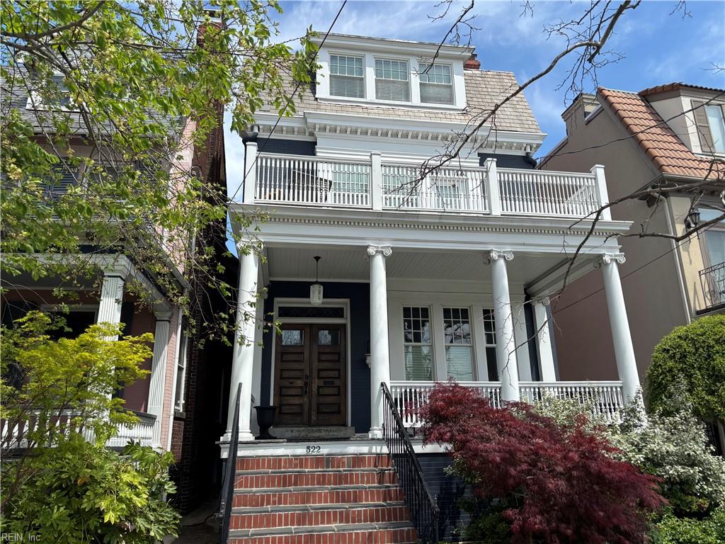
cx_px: 362
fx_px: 545
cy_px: 272
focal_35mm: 26
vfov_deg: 53.1
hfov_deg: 67.3
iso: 50
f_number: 1.6
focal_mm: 5.96
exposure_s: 1/2451
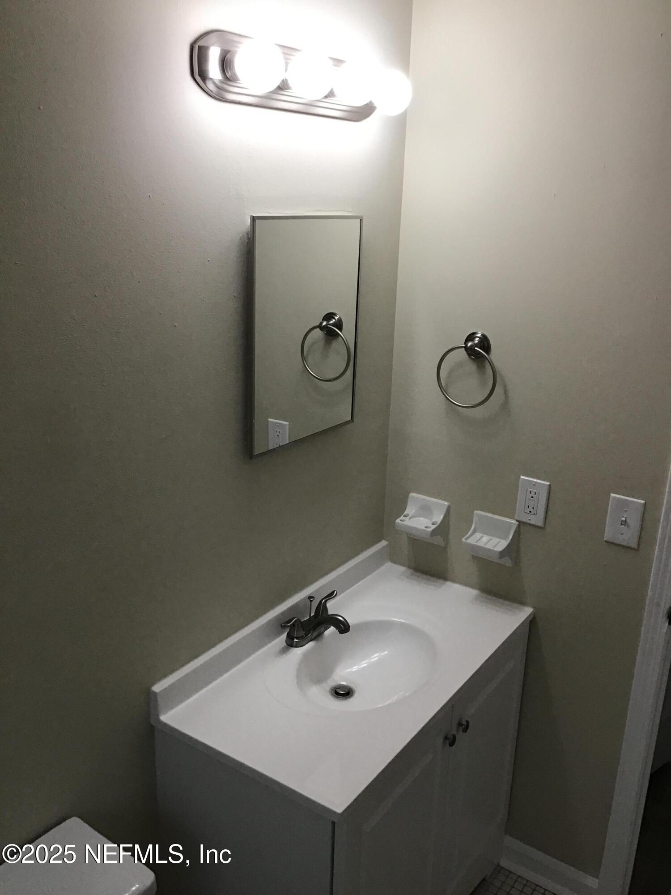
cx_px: 336
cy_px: 448
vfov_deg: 58.4
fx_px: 801
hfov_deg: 45.4
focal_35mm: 31
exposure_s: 1/30
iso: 25
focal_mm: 3.3
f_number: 2.4
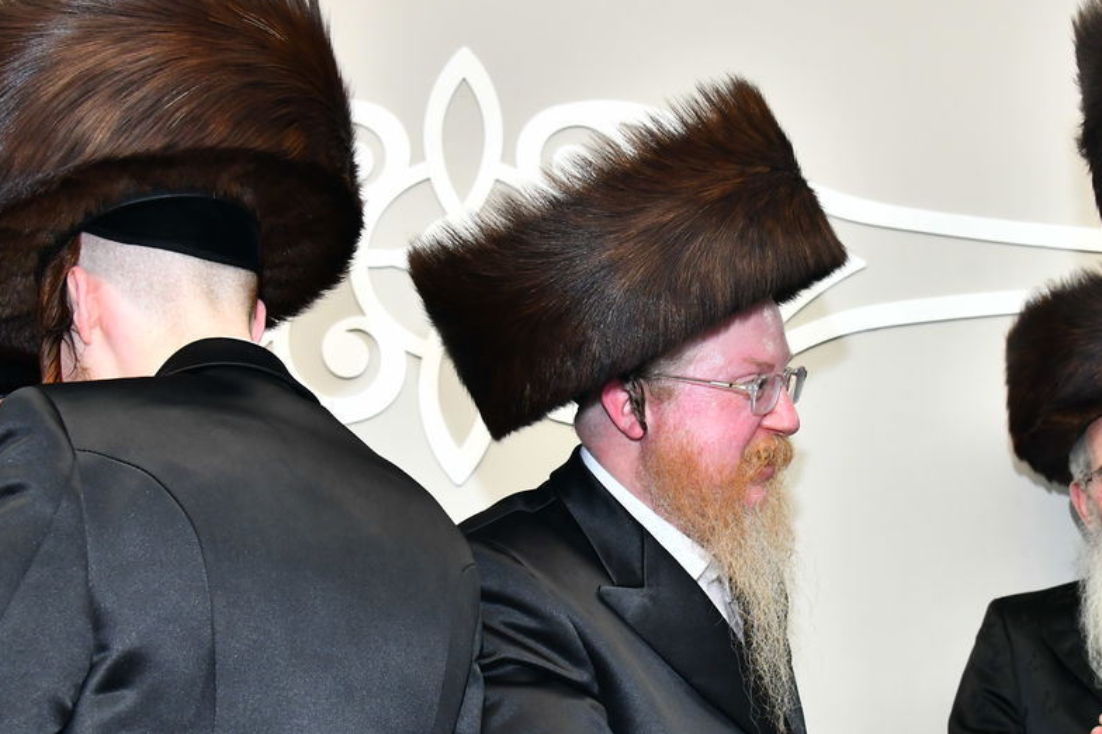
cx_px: 756
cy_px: 449
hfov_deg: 26.8
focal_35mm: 75
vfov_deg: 18.1
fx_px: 2295
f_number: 5.6
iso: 1250
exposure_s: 1/125
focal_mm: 42
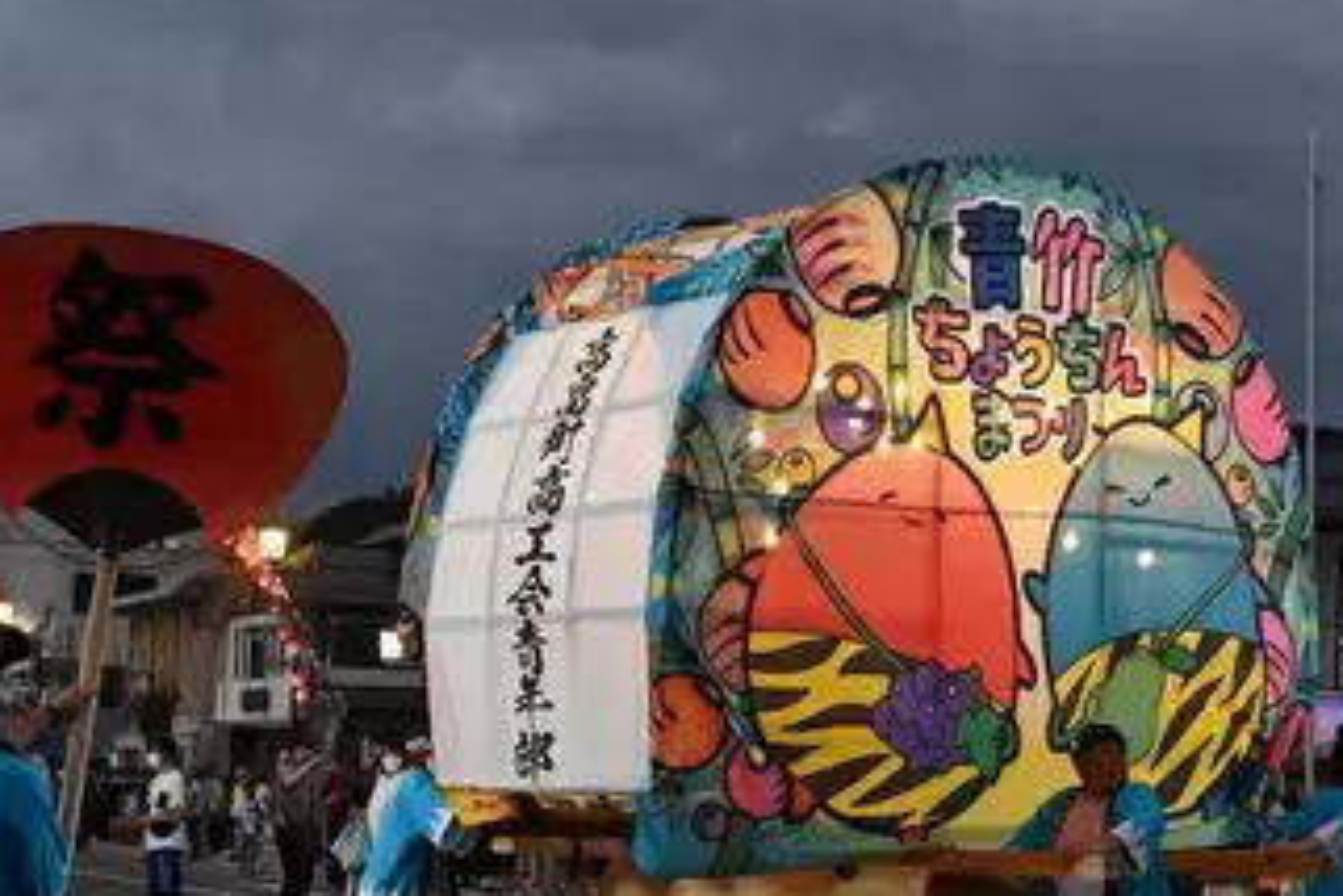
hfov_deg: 27.2
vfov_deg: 18.2
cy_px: 708
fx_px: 2775
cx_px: 715
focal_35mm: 74
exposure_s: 1/800
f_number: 5.6
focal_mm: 26.5
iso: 10000
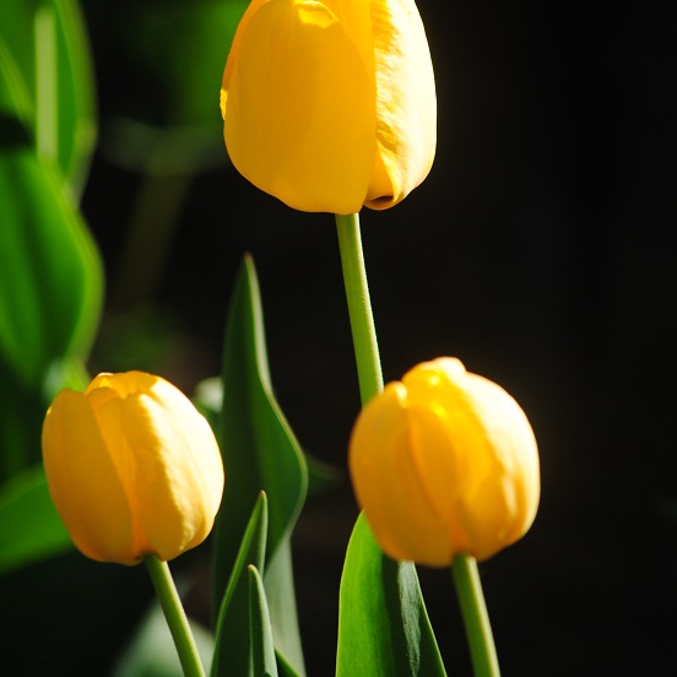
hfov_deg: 3.0
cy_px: 319
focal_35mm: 575
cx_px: 338
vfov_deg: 3.0
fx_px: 12723
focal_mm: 300
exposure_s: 1/100
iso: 100
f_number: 5.6
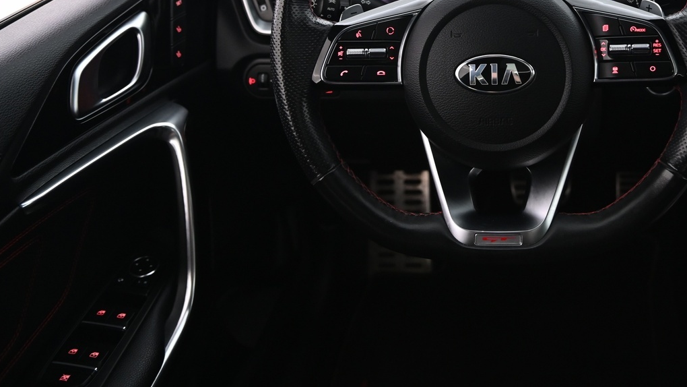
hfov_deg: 49.2
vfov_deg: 28.3
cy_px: 24
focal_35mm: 40
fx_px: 729
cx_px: 483
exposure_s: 1/20
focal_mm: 24
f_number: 4
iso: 2000
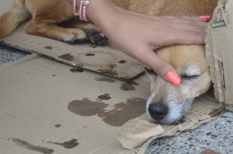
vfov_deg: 9.2
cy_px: 32
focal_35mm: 148
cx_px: 133
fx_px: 956
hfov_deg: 13.9
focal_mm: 62
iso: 800
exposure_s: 1/40
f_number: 5.3
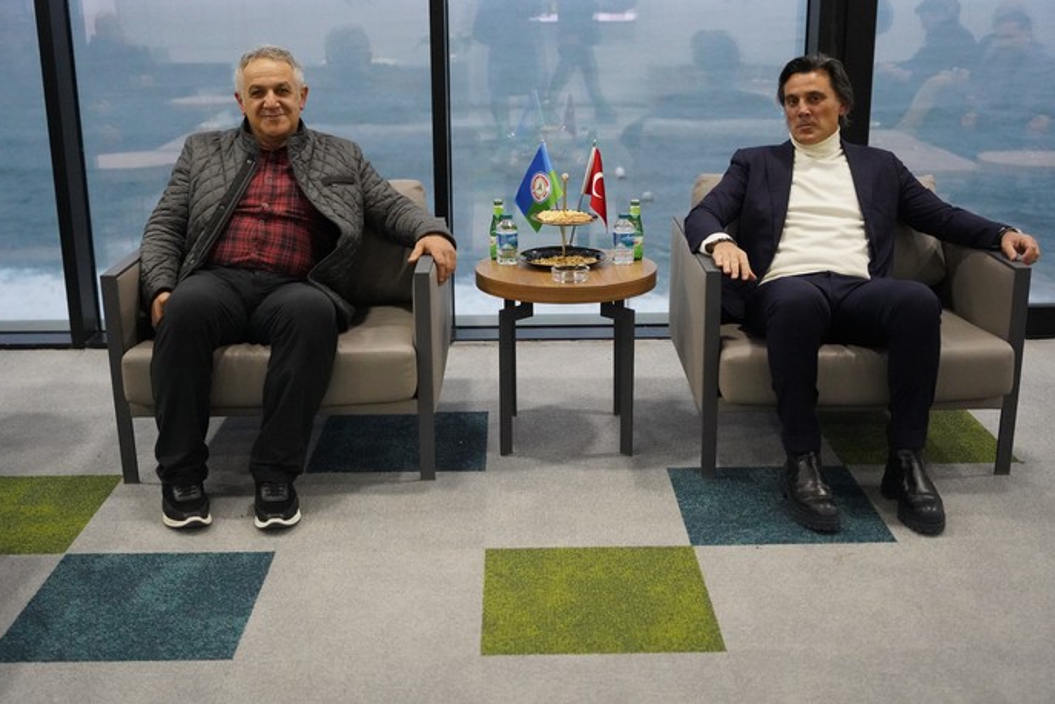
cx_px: 545
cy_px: 350
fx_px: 1253
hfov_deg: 45.7
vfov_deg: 31.4
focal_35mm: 43
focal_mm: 39.7
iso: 12800
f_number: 2.8
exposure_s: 1/1000
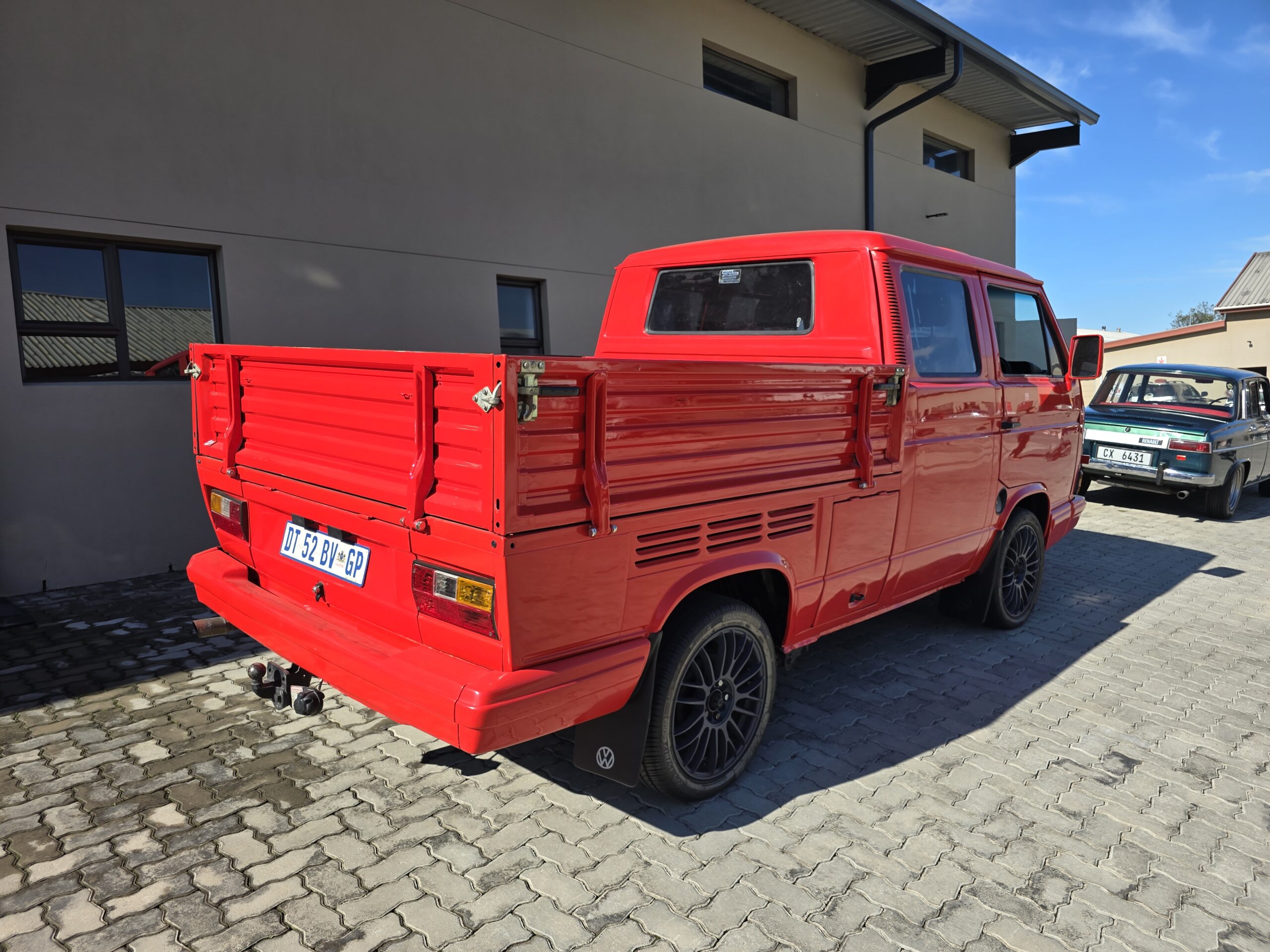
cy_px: 476
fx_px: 844
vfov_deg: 58.9
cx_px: 635
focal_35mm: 23
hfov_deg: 73.9
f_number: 1.7
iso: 12
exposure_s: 1/707
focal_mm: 6.3
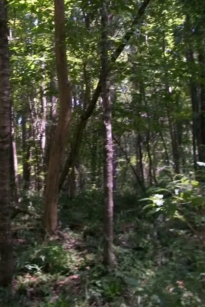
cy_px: 132
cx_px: -36
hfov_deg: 22.4
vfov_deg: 35.6
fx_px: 479
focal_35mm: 56
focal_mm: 5.7
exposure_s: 1/125
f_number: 2.9
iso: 80
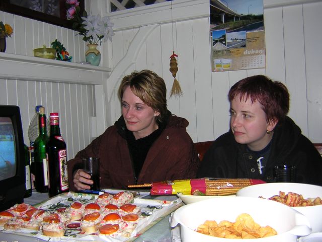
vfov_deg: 39.7
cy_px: 121
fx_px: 335
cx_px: 161
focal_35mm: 36
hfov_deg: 51.4
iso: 100
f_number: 2.6
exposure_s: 1/60.1
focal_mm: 4.7
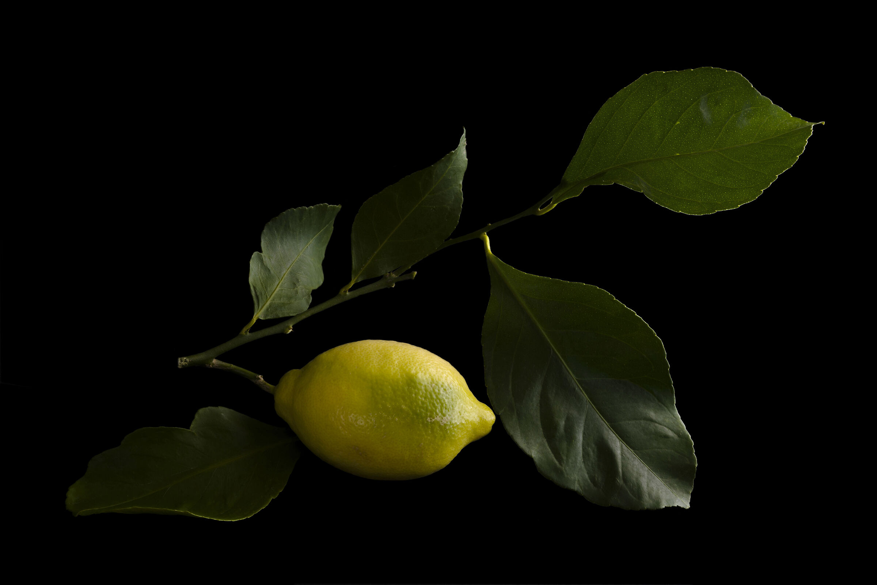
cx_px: 438
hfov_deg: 43.6
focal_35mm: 45
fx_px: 1096
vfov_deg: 29.9
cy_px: 292
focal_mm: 45
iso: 100
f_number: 14
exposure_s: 1.3
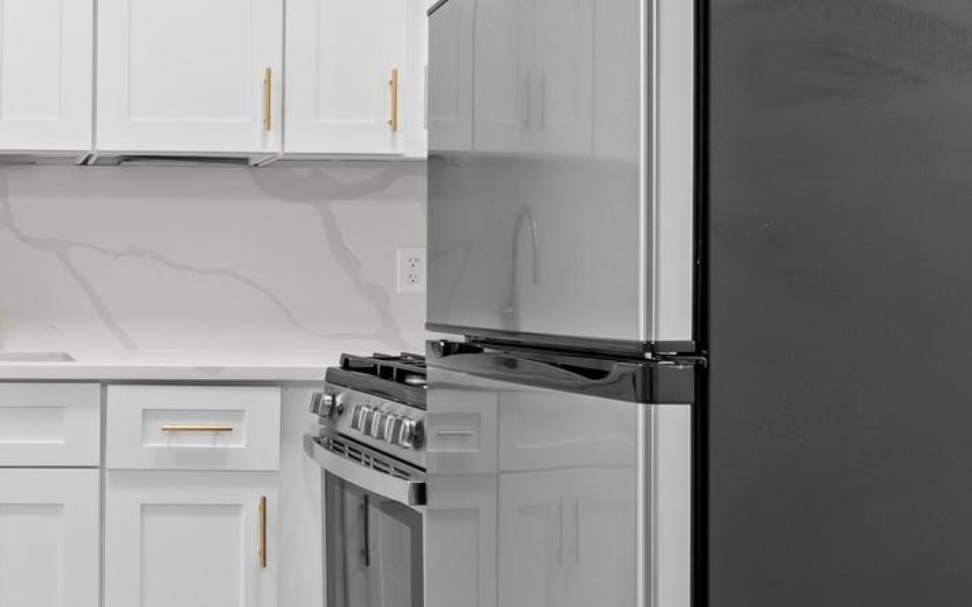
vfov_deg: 31.2
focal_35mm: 41
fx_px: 1086
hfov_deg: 41.9
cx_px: 1
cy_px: 265
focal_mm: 14
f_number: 9
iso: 640
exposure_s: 1/5
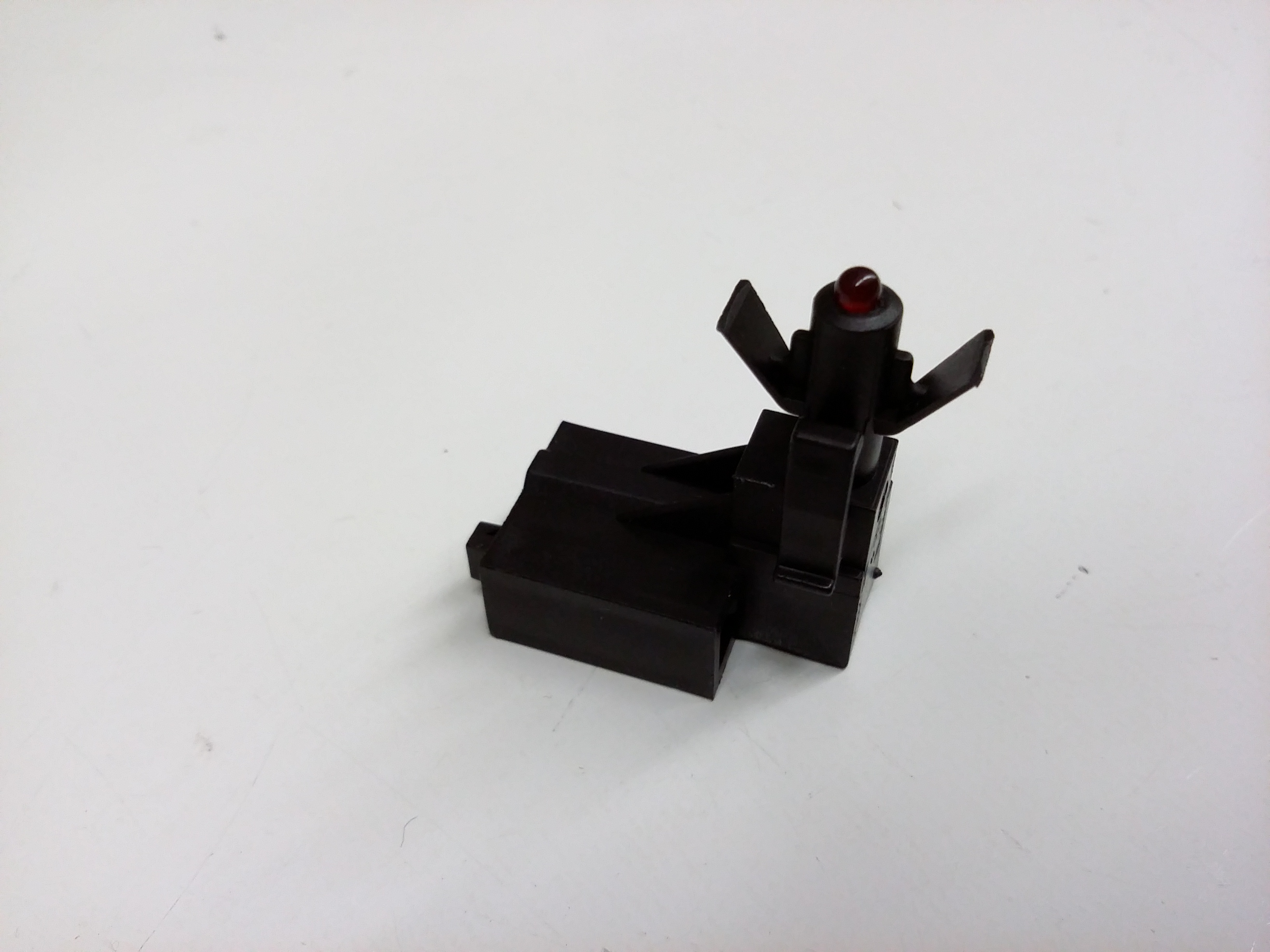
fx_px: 1174
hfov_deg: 56.8
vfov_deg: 44.2
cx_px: 635
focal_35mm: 32
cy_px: 476
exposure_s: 1/17
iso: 160
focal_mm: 3.4
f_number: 2.4
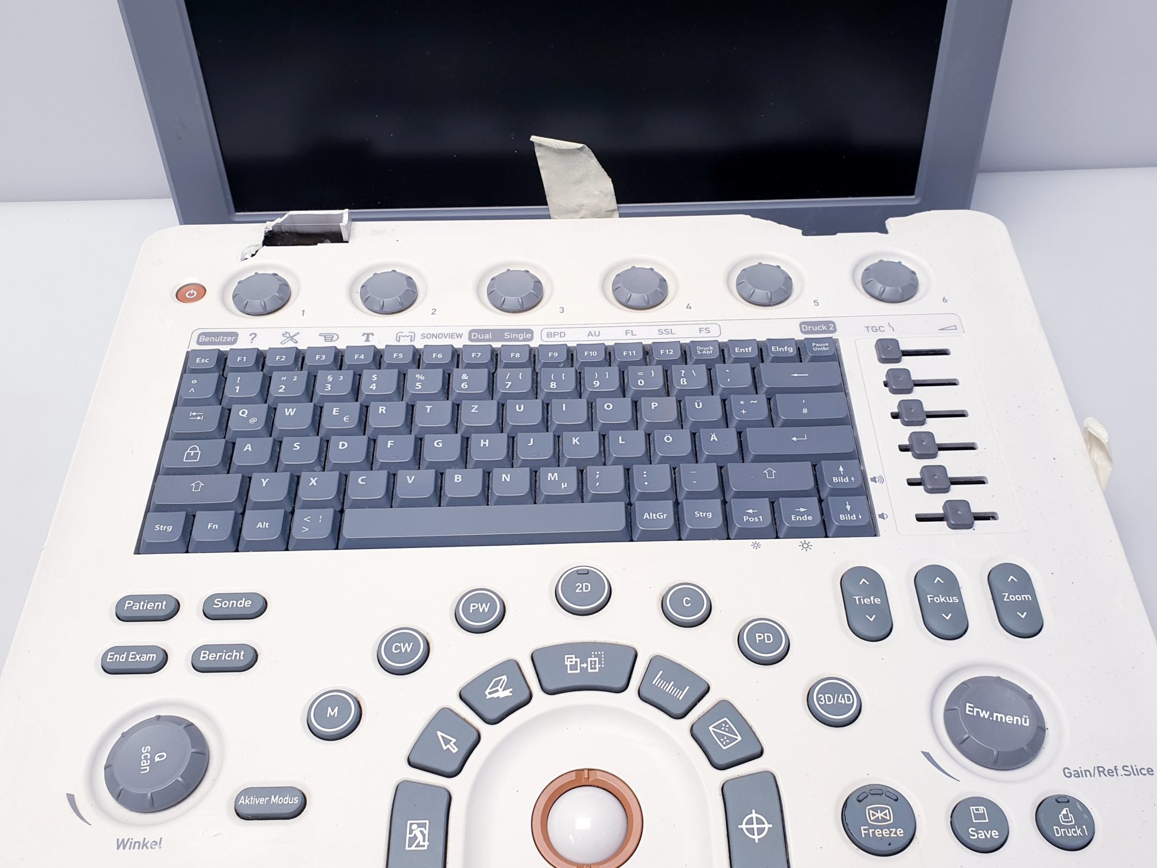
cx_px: 597
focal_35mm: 33
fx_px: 1103
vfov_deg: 42.9
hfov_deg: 55.3
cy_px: 493
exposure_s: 1/50
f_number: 2.4
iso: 50
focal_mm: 4.3
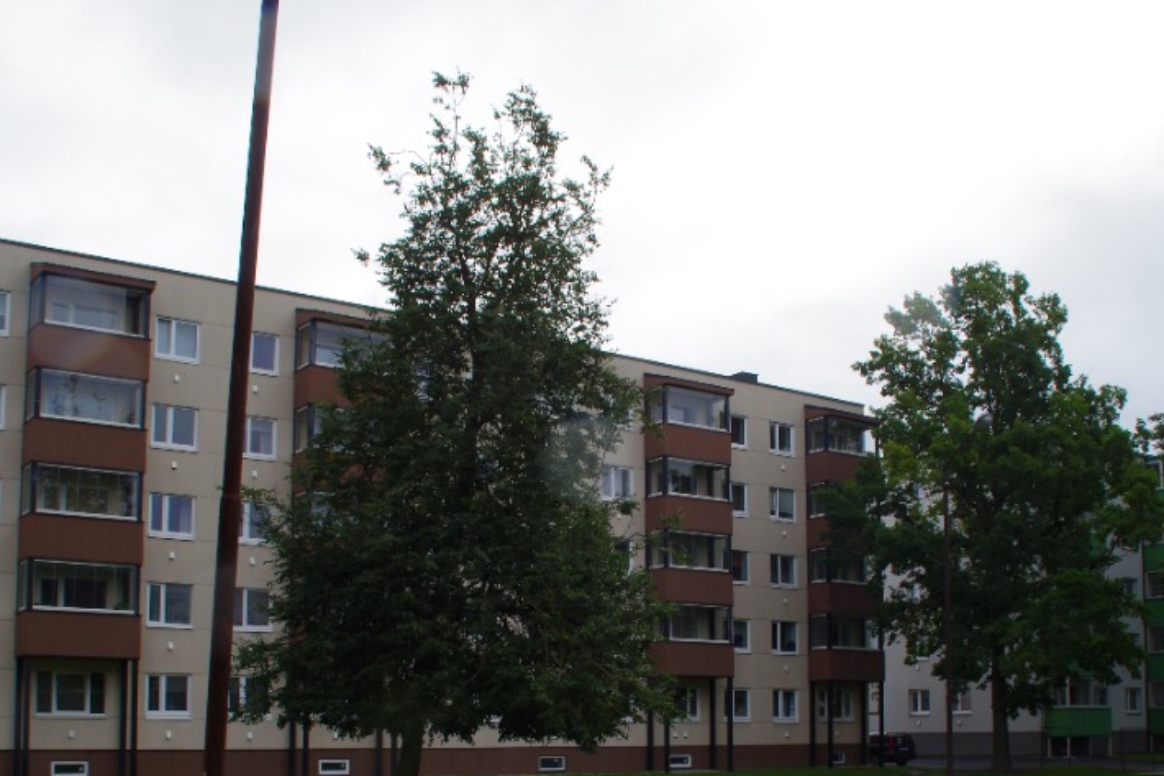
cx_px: 584
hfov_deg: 47.4
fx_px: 1325
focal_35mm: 41
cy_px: 632
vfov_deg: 31.7
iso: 200
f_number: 11
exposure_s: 1/125
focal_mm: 18
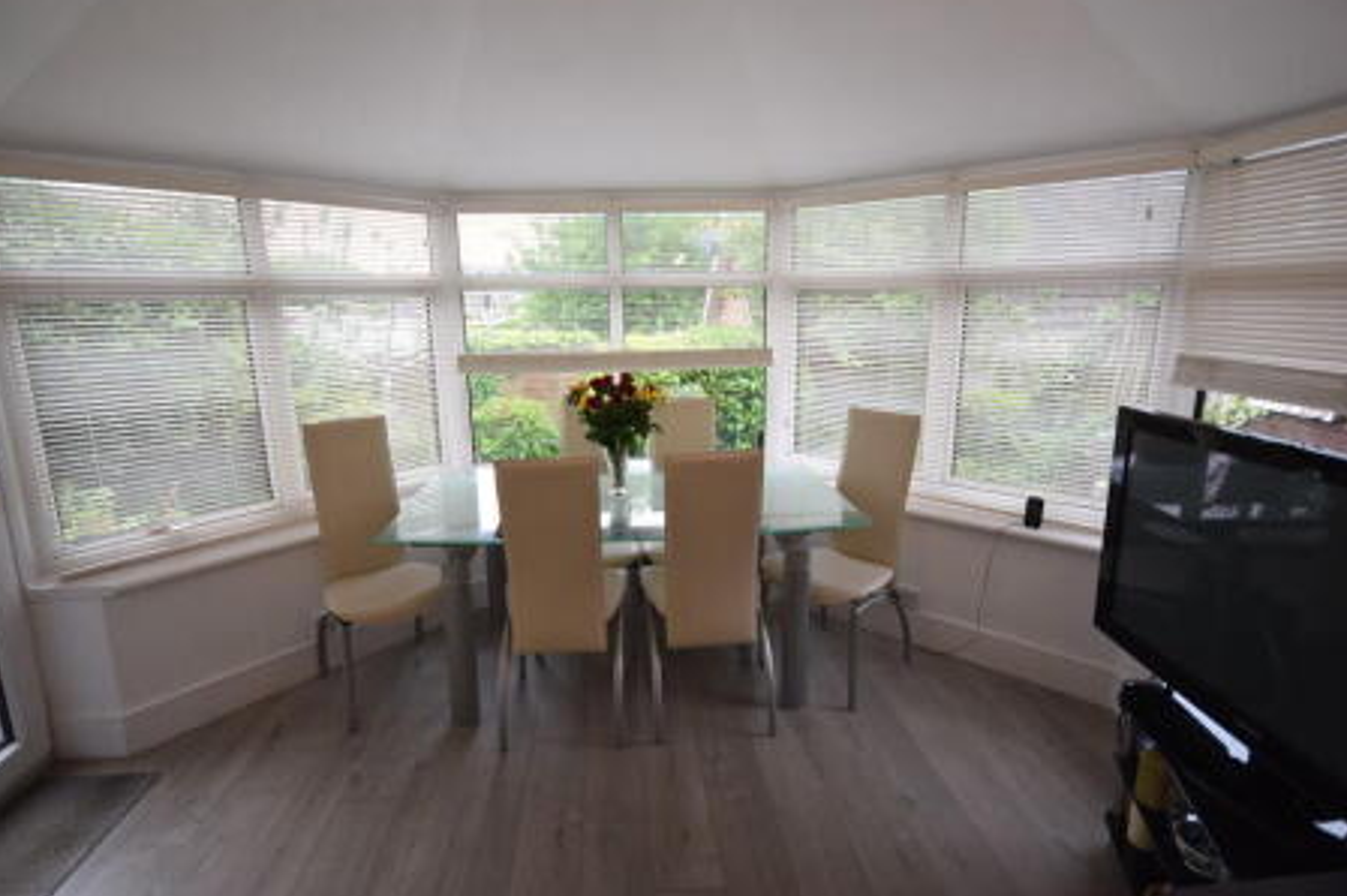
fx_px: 655
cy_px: 434
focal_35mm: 18
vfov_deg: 68.7
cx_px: 649
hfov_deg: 91.5
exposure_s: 1/100
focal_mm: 11
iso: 400
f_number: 5
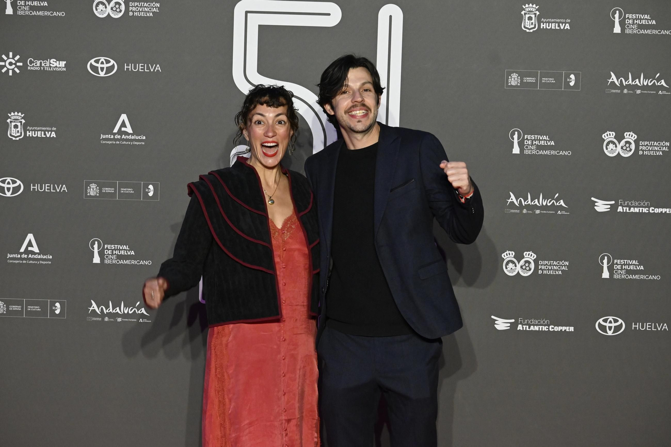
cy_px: 224
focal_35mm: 93
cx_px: 336
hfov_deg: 21.9
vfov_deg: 14.7
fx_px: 1733
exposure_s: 1/320
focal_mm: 62
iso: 4000
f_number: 6.3
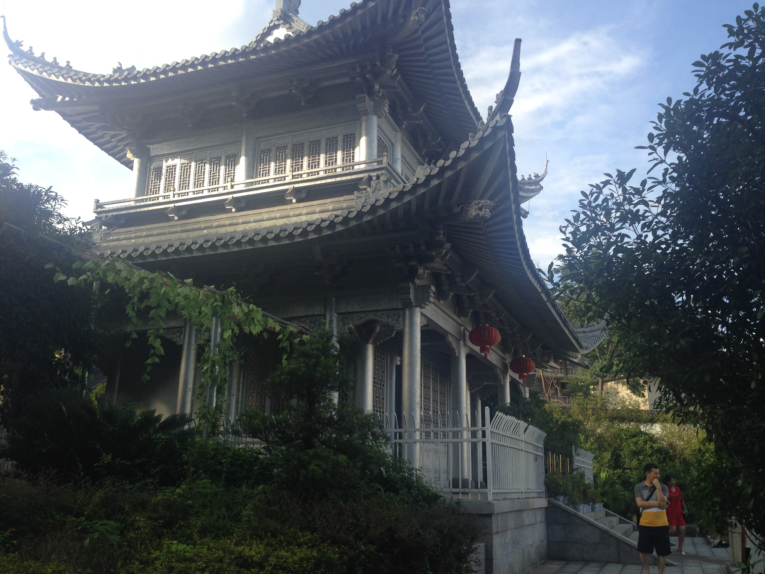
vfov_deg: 42.9
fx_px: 729
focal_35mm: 33
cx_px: 382
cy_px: 287
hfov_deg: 55.4
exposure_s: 1/536
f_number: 2.4
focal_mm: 4.12
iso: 50
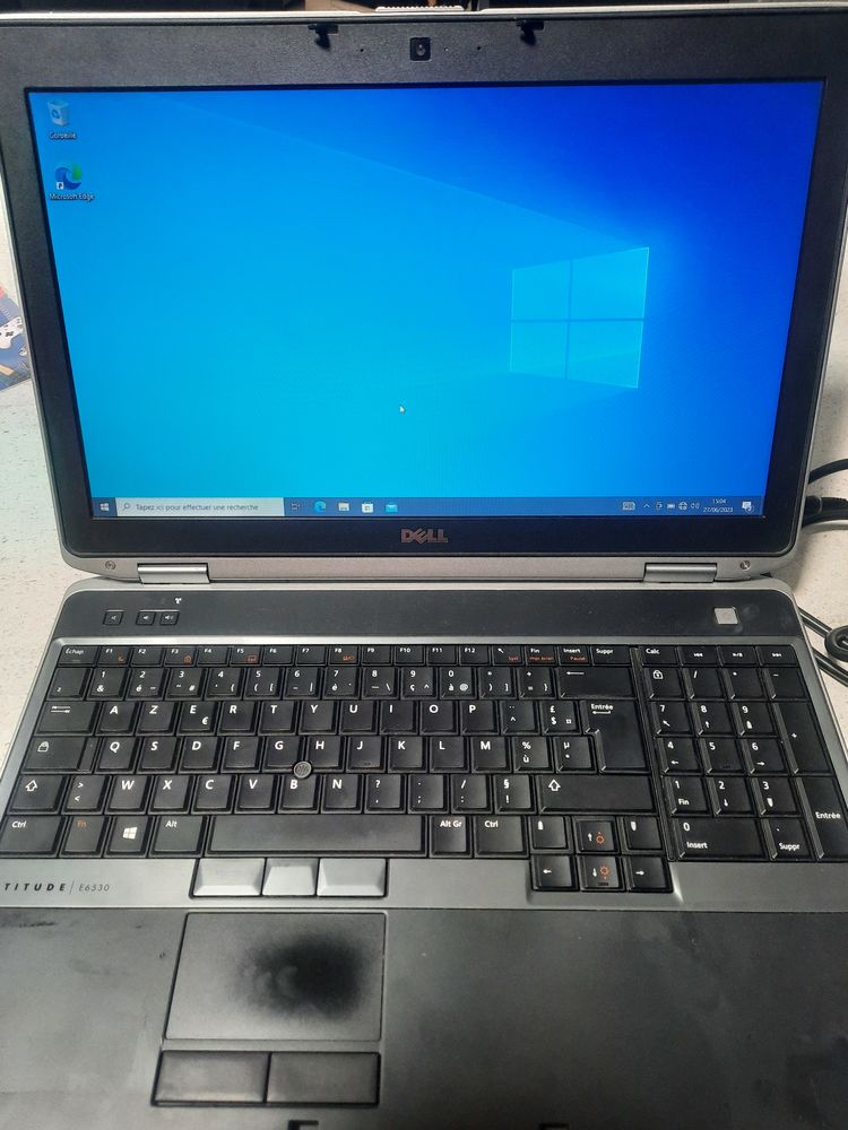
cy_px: 565
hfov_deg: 54.9
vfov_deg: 69.4
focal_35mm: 25
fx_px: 817
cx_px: 424
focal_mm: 4.6
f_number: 2
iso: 200
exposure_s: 1/50
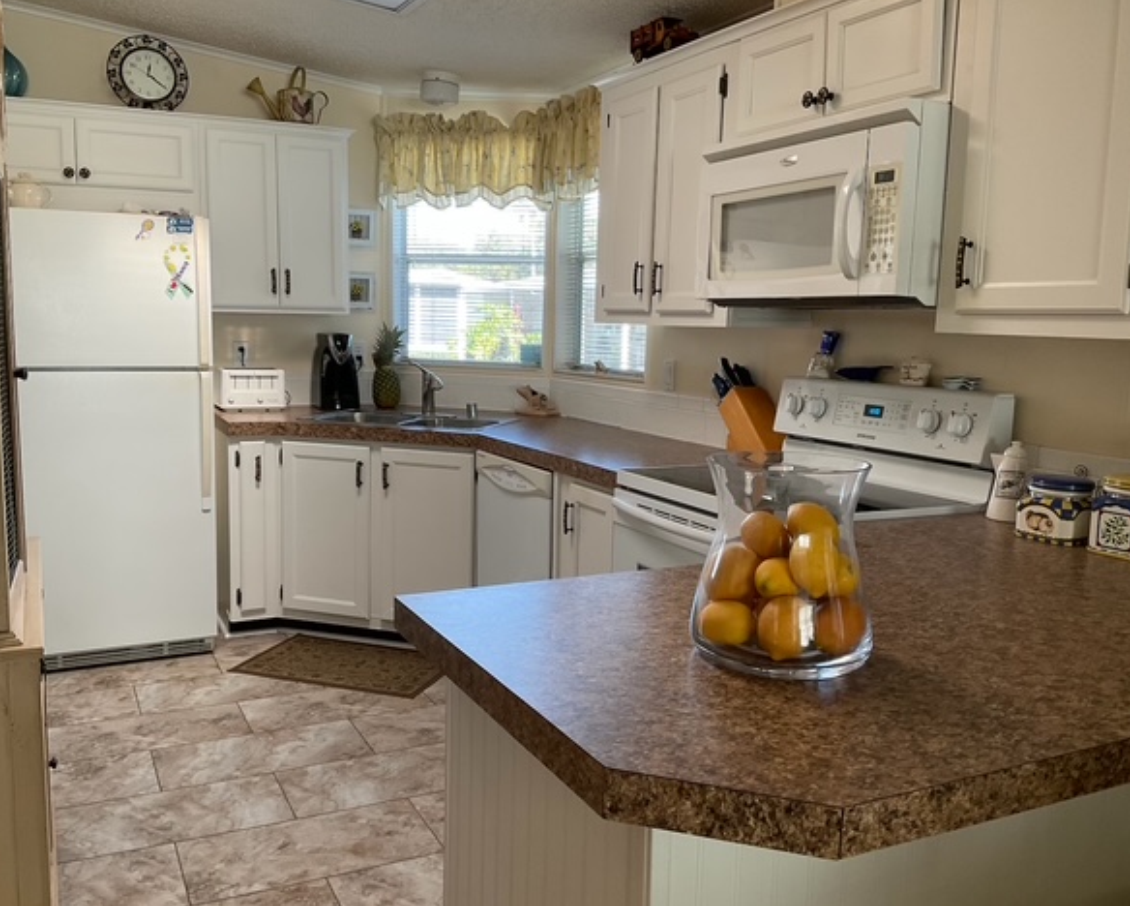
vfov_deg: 47.2
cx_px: 540
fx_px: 1037
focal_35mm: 31
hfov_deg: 57.1
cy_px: 459
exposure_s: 1/60
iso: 40
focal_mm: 3
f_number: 1.8
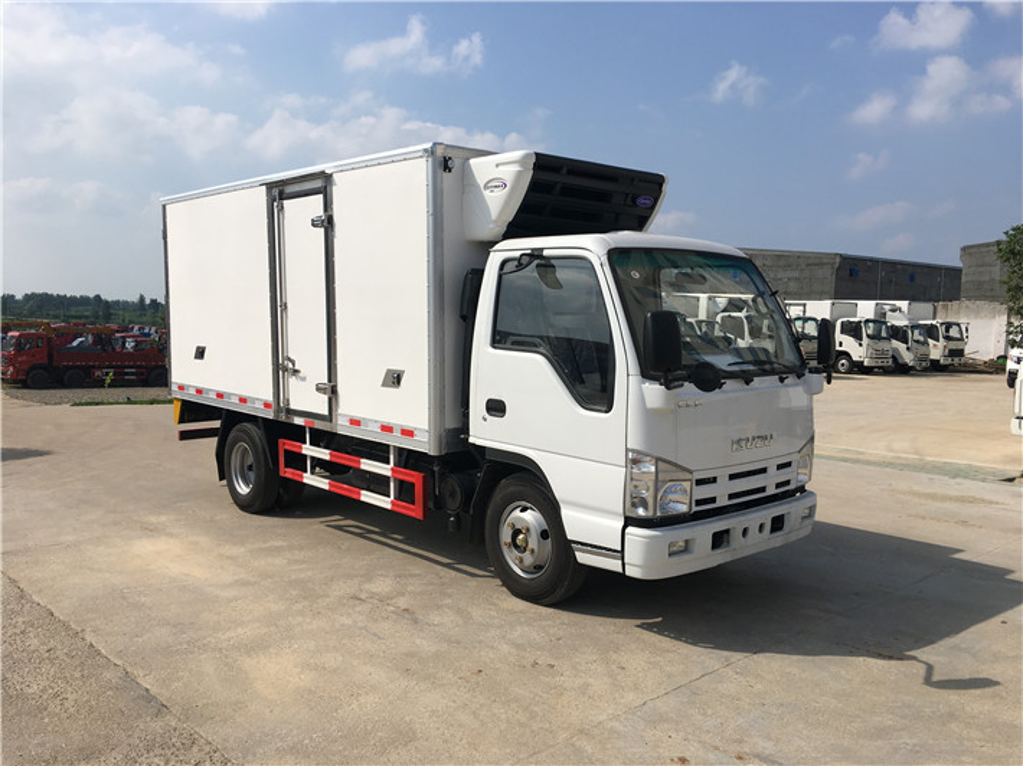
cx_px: 512
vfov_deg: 48.2
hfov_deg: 61.7
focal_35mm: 29
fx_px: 857
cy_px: 383
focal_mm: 4.15
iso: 25
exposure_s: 1/2331
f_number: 2.2
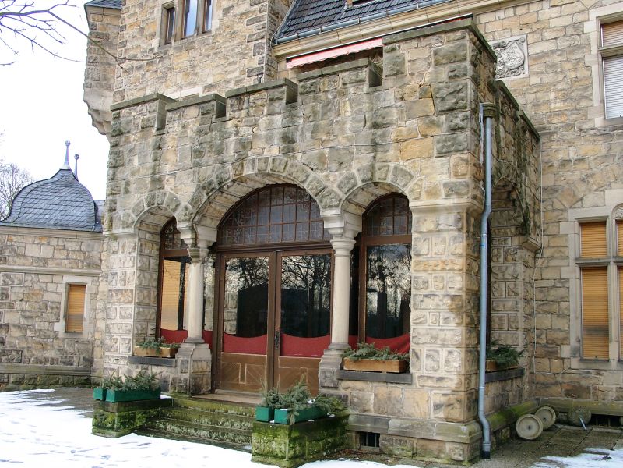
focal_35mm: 34
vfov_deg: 41.8
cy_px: 234
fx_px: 612
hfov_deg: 54.0
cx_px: 312
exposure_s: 1/151
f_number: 4
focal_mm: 7.13
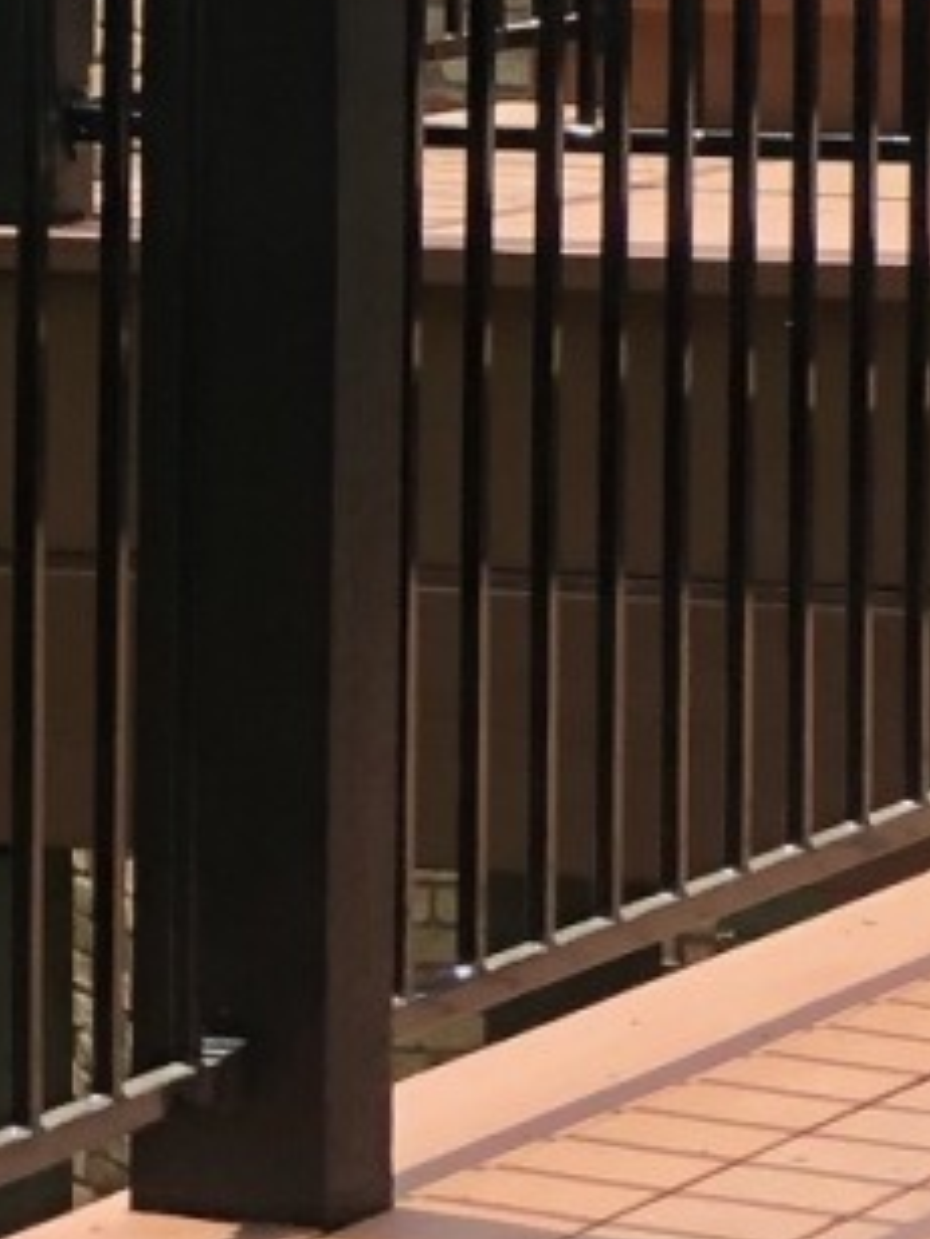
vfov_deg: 6.8
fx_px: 10388
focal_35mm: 290
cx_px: 1987
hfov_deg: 5.0
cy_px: -68
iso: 20
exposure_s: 1/121
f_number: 2.8
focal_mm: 6.6
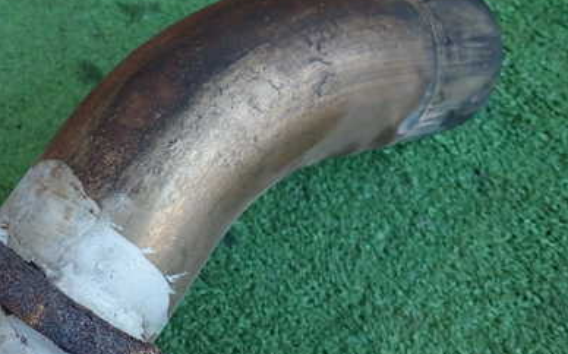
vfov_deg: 31.1
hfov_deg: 46.3
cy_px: 214
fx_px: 634
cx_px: 132
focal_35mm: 41
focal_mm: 4.5
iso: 100
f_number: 2
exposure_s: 1/80
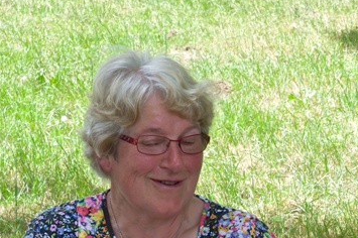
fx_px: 1500
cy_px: 241
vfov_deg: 9.0
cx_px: 354
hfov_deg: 13.4
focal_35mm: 151
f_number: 11
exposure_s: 1/350
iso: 2000
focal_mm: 44.4
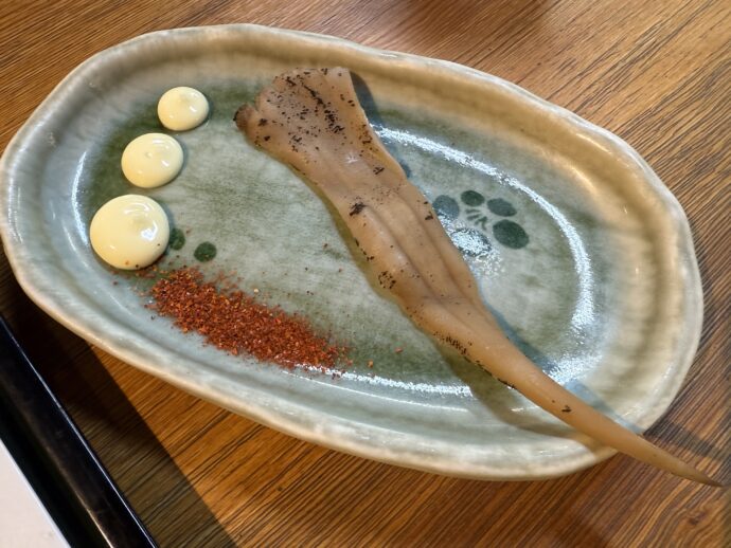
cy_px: 274
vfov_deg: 51.4
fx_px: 570
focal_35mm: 27
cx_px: 366
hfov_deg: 65.3
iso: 200
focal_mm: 2.22
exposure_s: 1/60
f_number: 2.2
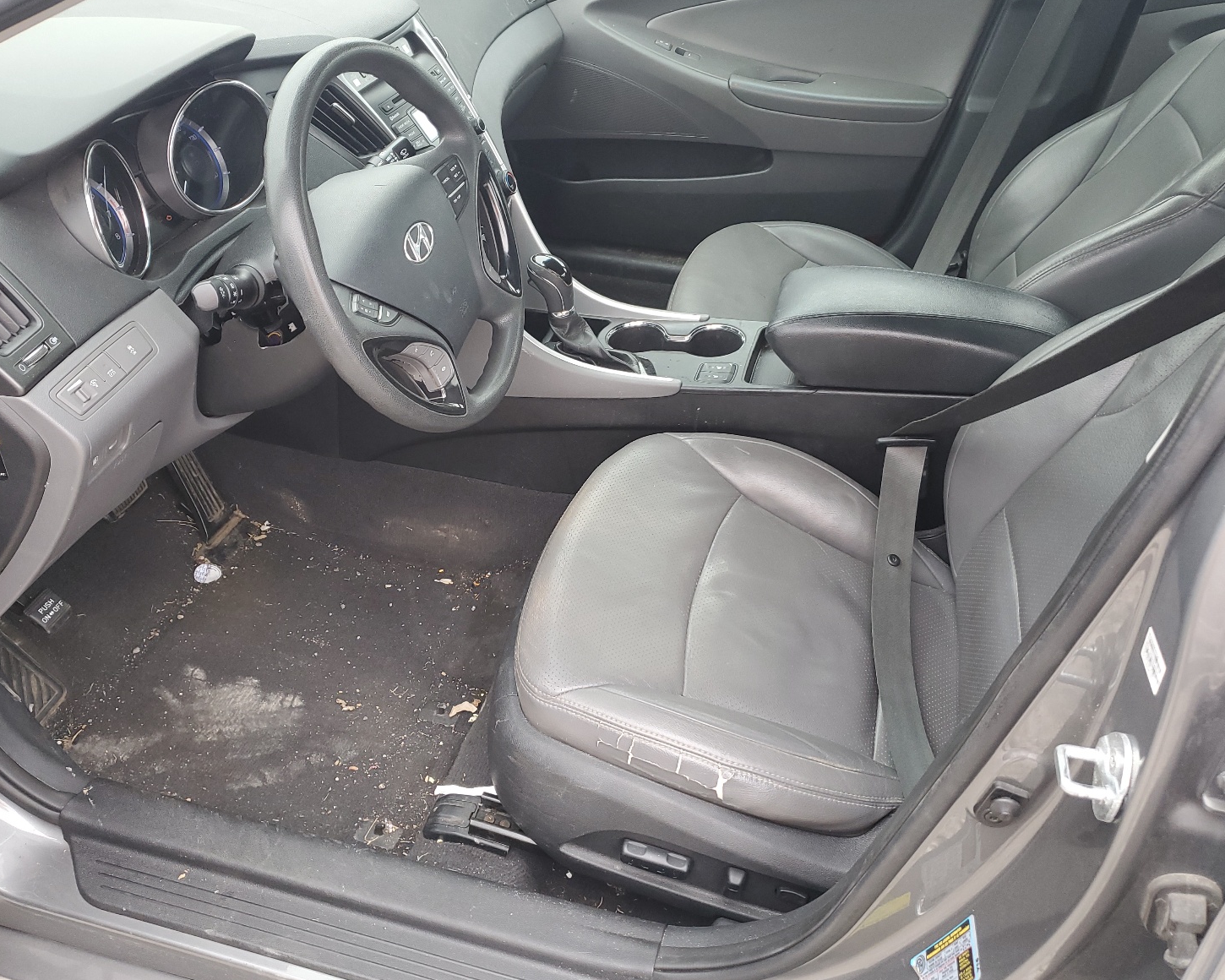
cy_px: 476
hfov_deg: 62.2
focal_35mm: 28
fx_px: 1015
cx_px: 618
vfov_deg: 51.5
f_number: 1.5
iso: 72
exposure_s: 1/120
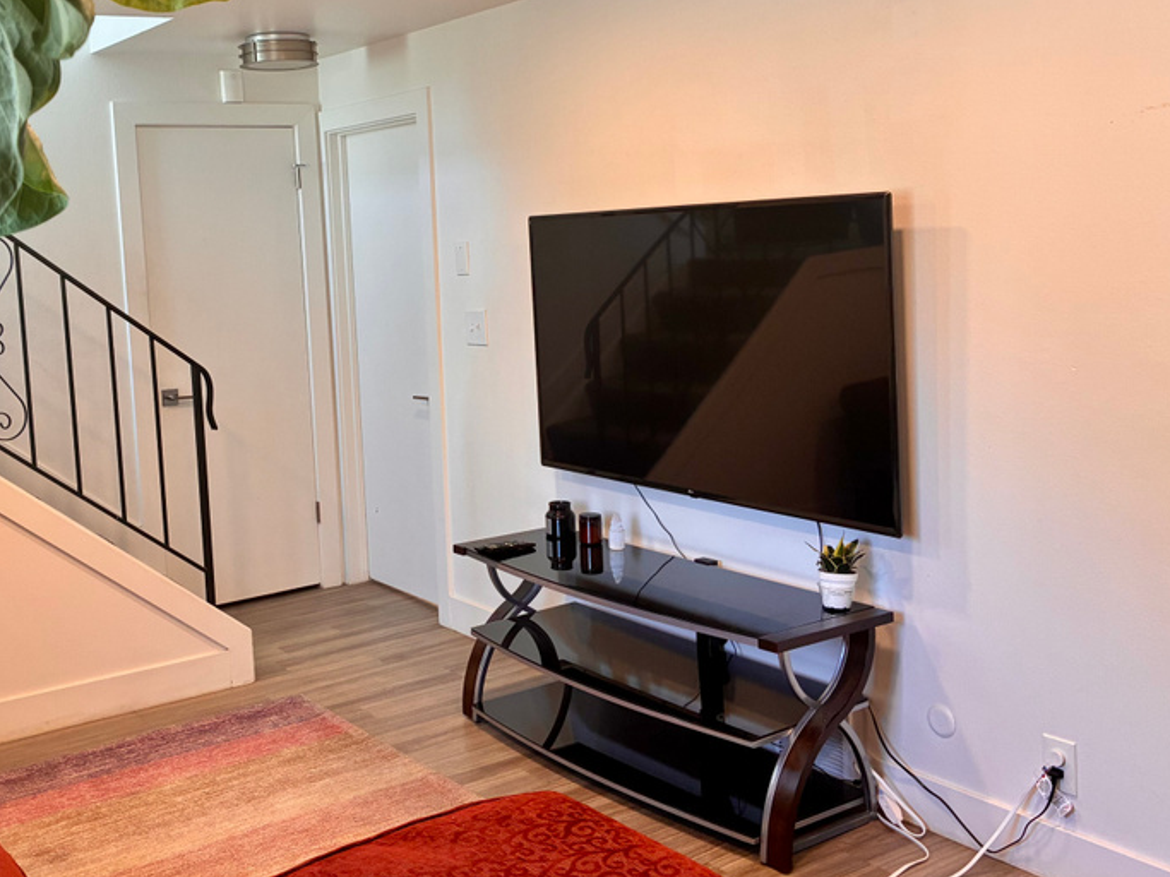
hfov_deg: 47.4
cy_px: 351
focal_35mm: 39
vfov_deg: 36.7
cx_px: 435
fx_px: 1318
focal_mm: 4.2
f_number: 1.64
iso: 64
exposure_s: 1/60
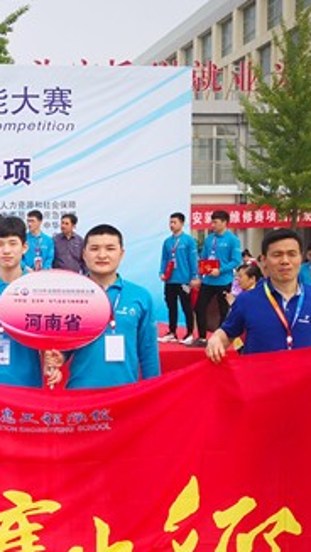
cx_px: -51
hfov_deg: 20.9
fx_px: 791
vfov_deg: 38.4
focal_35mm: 54
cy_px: 324
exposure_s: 1/1520
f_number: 1.6
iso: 50
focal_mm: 3.95
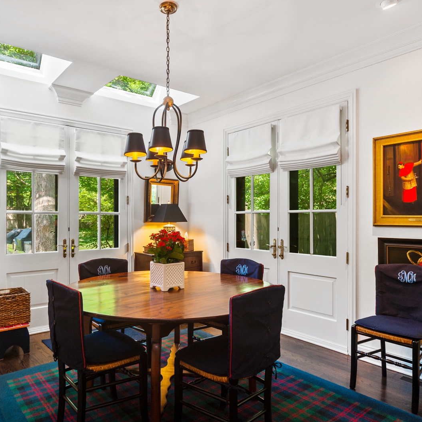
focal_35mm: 26
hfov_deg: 60.6
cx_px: 174
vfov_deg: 60.9
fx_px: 359
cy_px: 213
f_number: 8
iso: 200
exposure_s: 1/6
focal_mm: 20
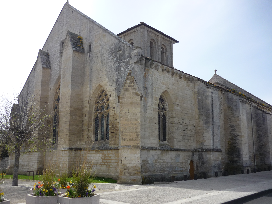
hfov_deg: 55.4
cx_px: 136
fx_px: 259
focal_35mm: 33
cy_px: 102
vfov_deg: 42.9
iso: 100
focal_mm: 5.5
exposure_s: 1/200
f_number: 8
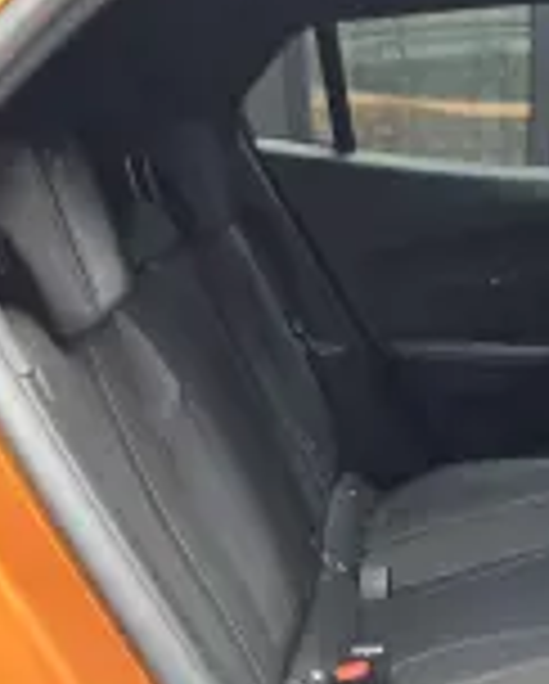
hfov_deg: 28.4
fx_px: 1074
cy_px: 522
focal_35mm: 53
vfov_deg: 34.5
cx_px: 392
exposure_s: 1/100
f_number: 1.7
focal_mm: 6.25
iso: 200
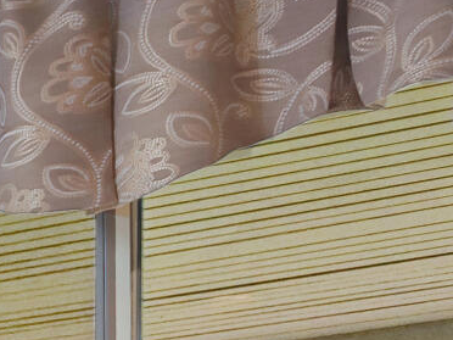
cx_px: -1237
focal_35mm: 132
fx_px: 1727
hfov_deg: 8.8
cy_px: 795
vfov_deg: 10.0
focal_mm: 17
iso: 320
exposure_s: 1/1.67
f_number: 7.1
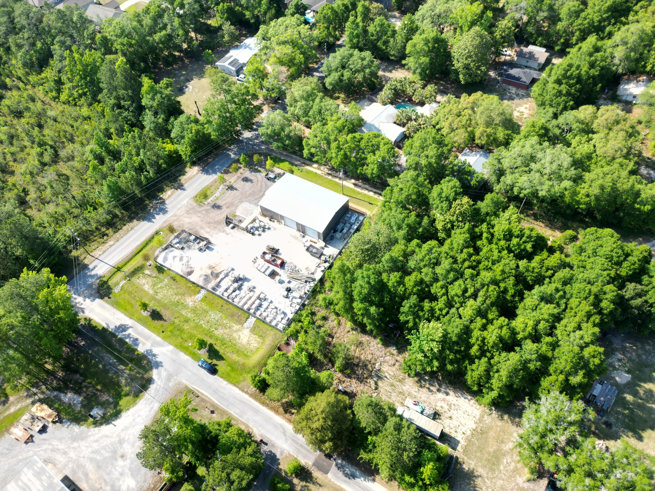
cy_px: 246
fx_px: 454
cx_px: 328
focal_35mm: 24
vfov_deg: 56.8
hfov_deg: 71.6
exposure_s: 1/1250
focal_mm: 6.72
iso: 110
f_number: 1.7
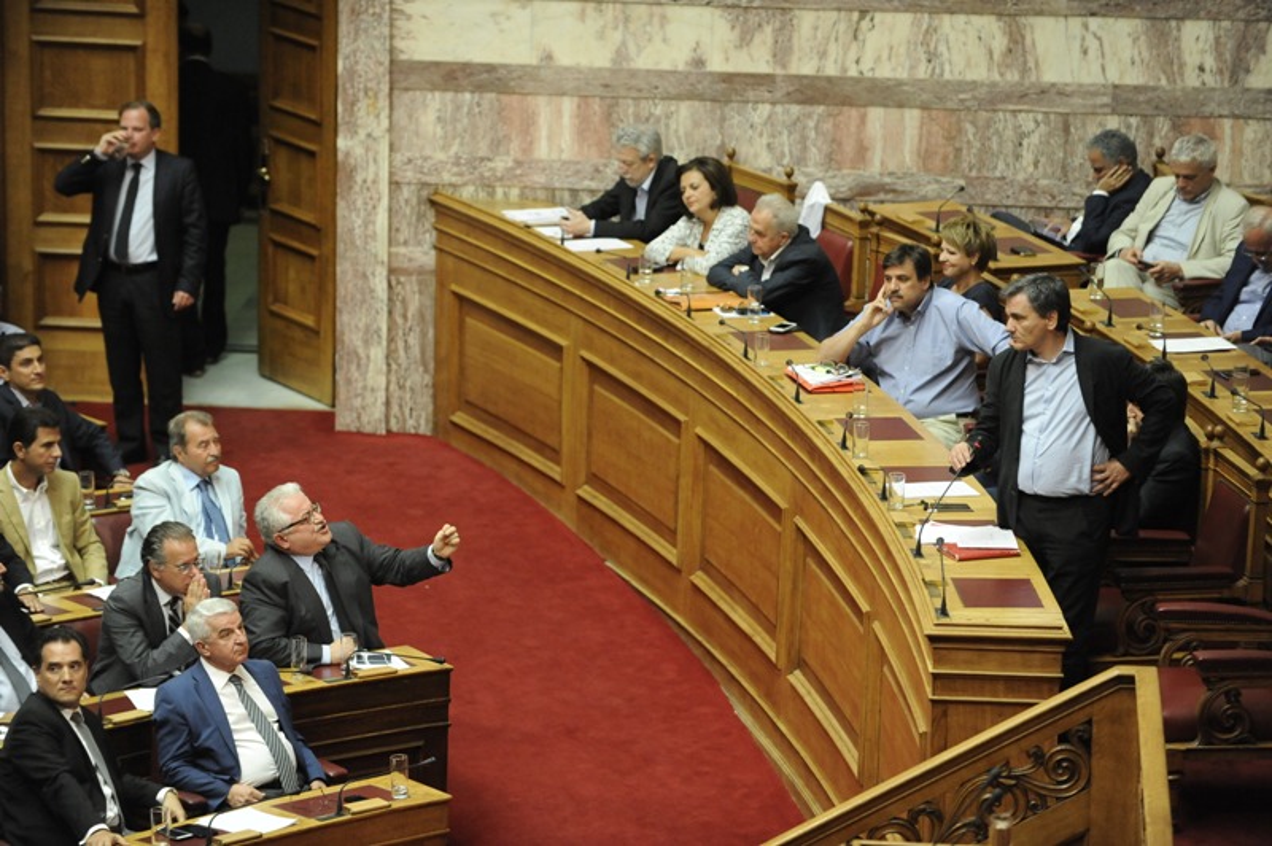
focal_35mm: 135
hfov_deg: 15.2
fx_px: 4766
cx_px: 636
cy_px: 423
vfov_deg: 10.1
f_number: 2.8
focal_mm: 135
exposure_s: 1/500
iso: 4000
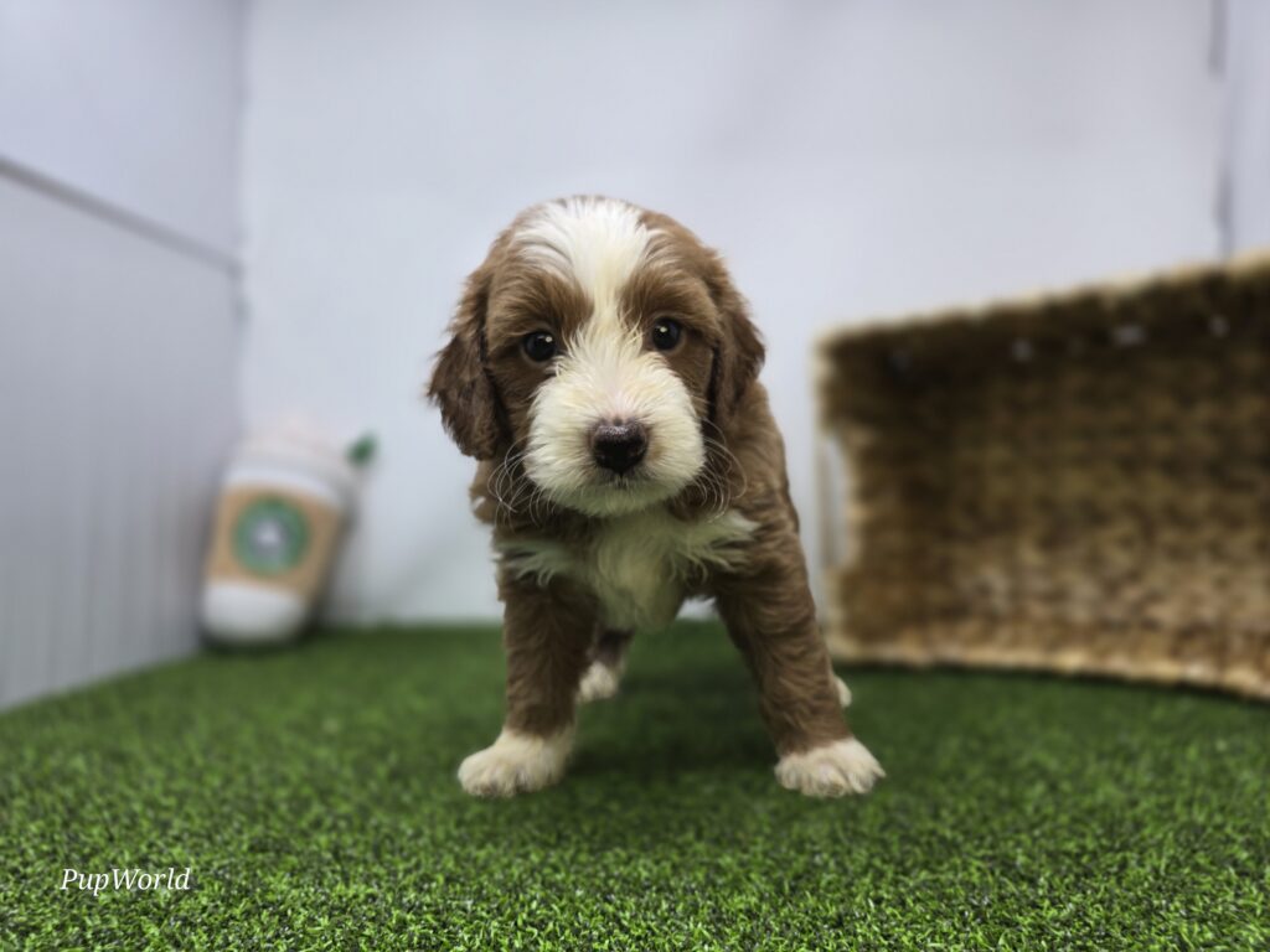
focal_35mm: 23
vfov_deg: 58.9
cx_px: 635
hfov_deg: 73.9
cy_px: 476
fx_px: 844
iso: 50
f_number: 1.7
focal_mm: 6.3
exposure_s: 1/120
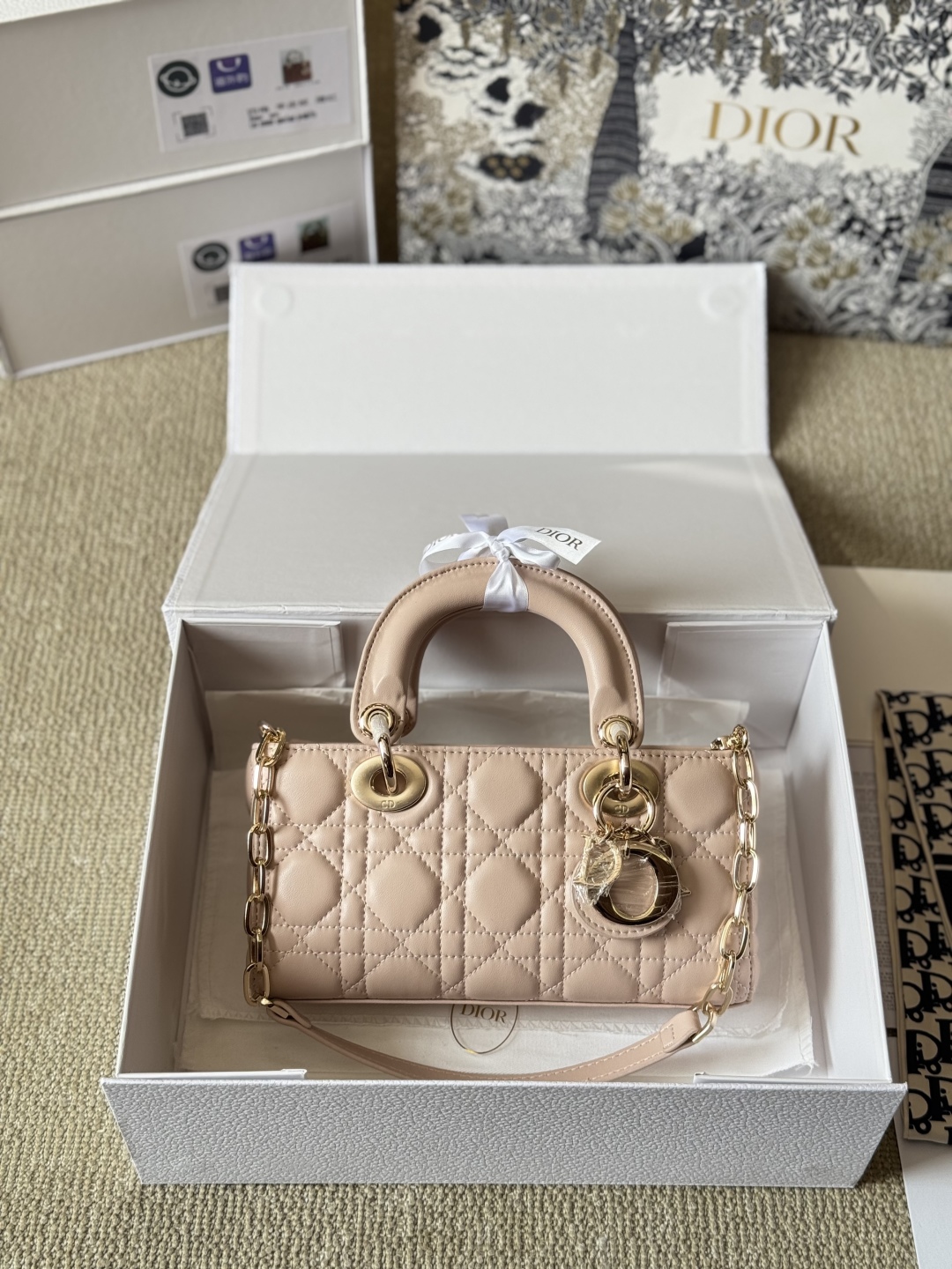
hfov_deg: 30.3
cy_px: 634
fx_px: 1760
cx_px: 476
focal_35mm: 48
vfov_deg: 39.7
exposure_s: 1/121
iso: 64
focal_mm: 6.76
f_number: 1.78
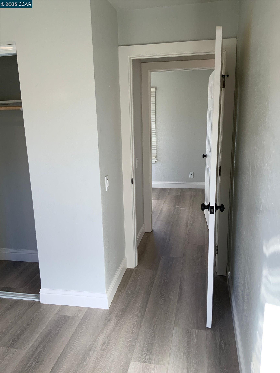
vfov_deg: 61.7
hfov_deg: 48.2
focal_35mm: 29
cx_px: 140
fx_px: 313
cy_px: 186
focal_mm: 3
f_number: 1.8
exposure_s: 1/120
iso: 32
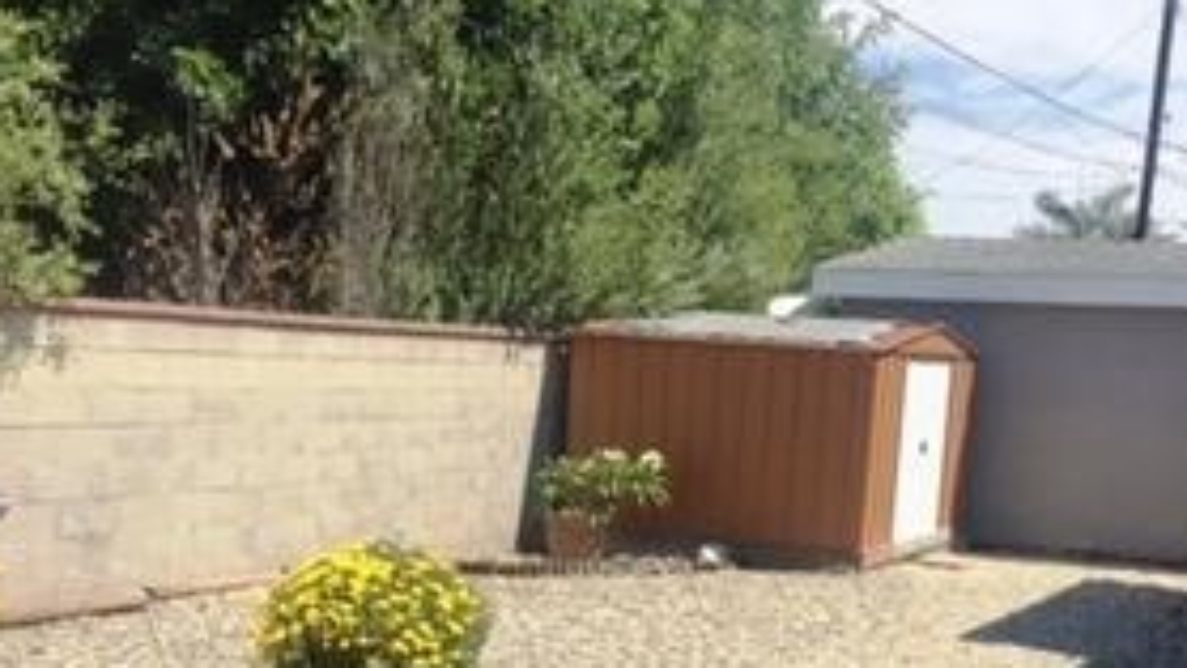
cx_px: 710
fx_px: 1605
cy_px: 679
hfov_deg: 40.4
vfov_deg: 22.5
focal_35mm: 51
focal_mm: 4.15
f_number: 2.2
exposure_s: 1/1721
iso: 32
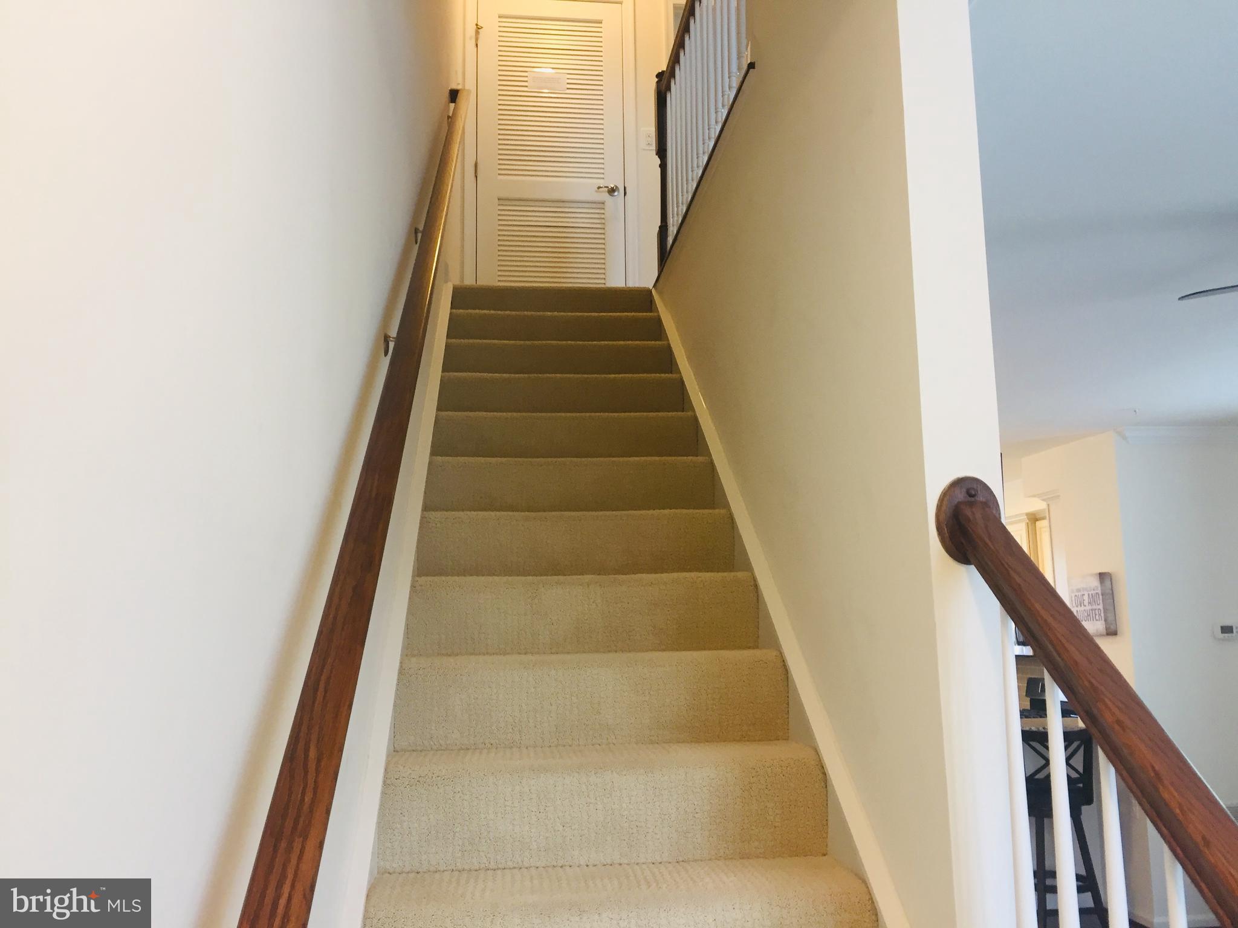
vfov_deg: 48.2
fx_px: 1037
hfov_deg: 61.7
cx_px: 619
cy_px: 464
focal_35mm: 29
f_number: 2.2
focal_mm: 4.15
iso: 80
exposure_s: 1/30
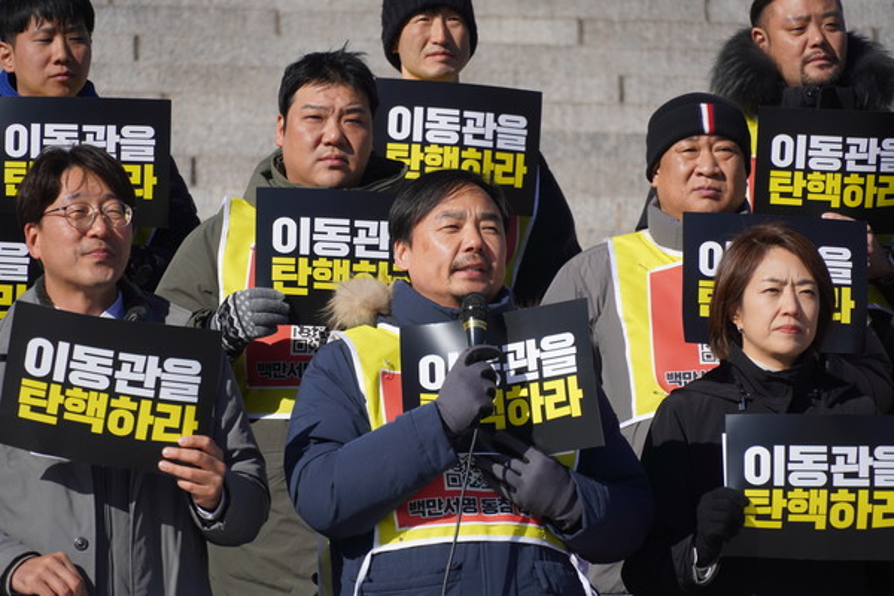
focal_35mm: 202
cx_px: 447
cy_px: 298
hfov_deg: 10.2
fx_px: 5028
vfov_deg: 6.8
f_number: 5.6
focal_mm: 135
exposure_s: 1/800
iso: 100
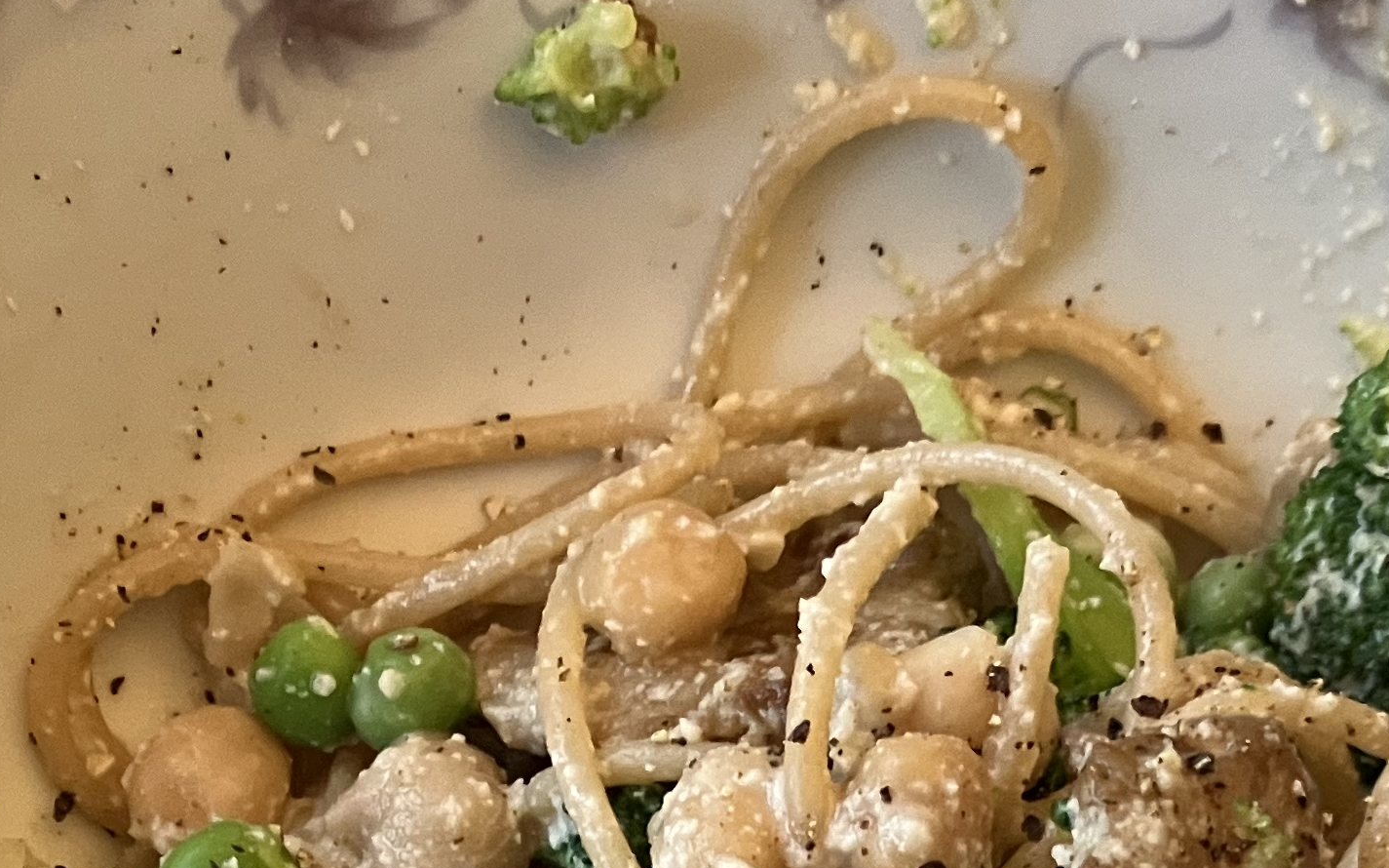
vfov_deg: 14.3
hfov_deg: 24.5
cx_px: 941
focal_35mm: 84
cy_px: 1389
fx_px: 3179
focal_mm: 3.99
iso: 320
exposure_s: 1/40
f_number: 1.8
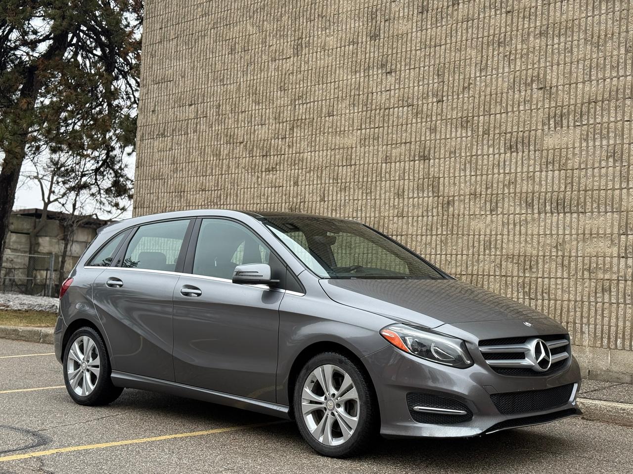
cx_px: 316
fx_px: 878
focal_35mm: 48
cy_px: 237
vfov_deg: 30.3
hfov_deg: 39.7
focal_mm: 6.76
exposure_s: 1/1242
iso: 80
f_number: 1.78
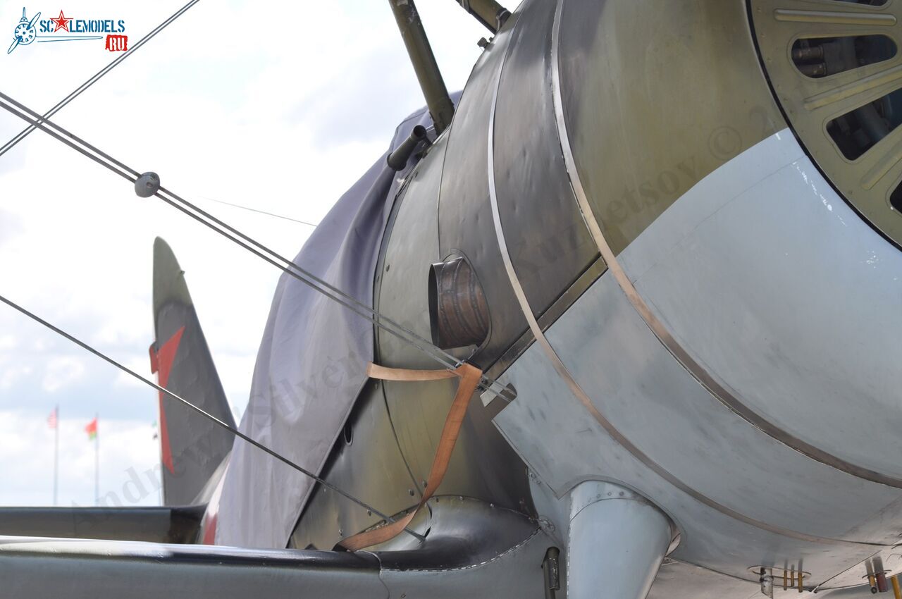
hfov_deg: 15.2
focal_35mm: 135
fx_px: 3378
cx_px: 451
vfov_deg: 10.1
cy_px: 300
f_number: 8
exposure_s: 1/200
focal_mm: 90
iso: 200
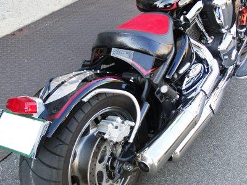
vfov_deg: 28.6
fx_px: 364
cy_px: 92
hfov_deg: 37.5
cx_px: 124
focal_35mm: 51
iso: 100
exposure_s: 1/80
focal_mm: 8.86
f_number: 3.8
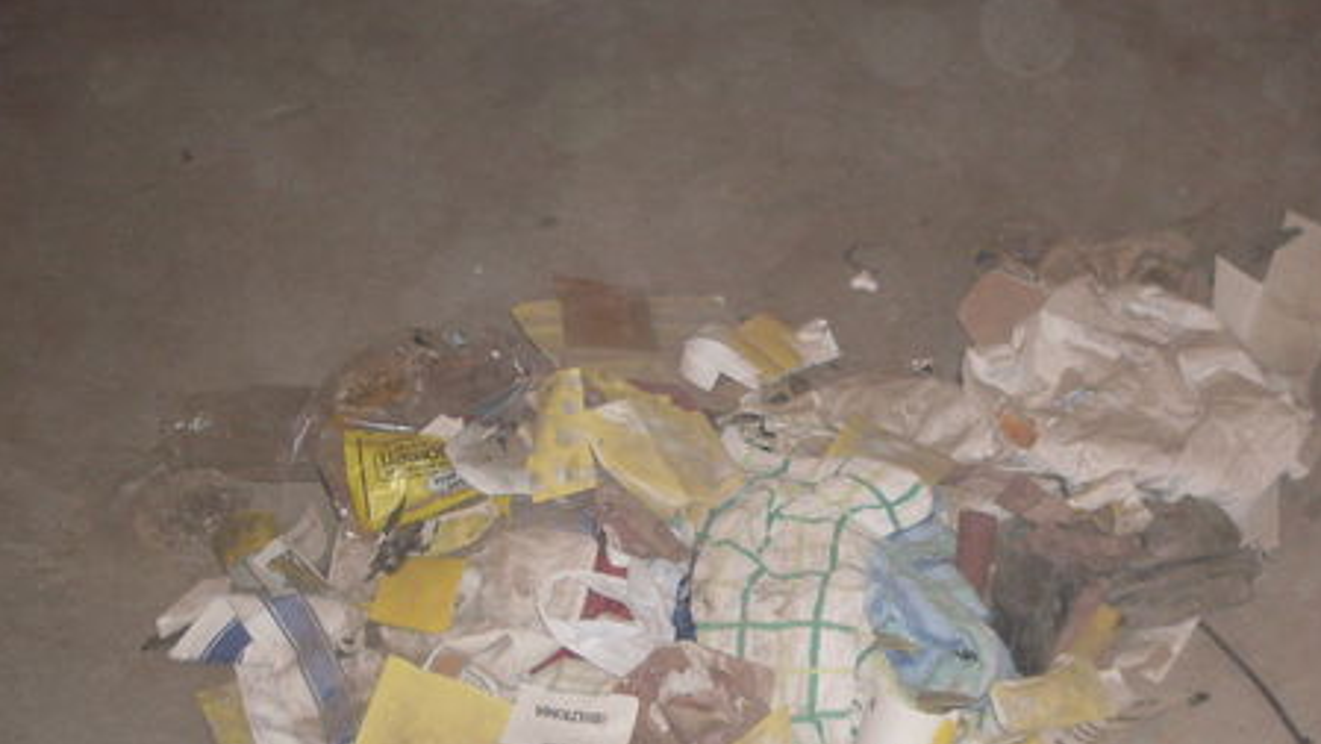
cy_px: 485
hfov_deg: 35.1
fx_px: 2067
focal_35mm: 59
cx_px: 886
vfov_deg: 20.4
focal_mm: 6.3
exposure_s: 1/45
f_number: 2.8
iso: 100
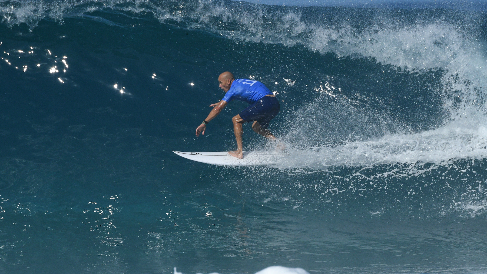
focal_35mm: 630
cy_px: 117
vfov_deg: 1.9
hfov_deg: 3.4
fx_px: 8135
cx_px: 244
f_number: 8
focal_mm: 400
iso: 800
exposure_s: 1/6400
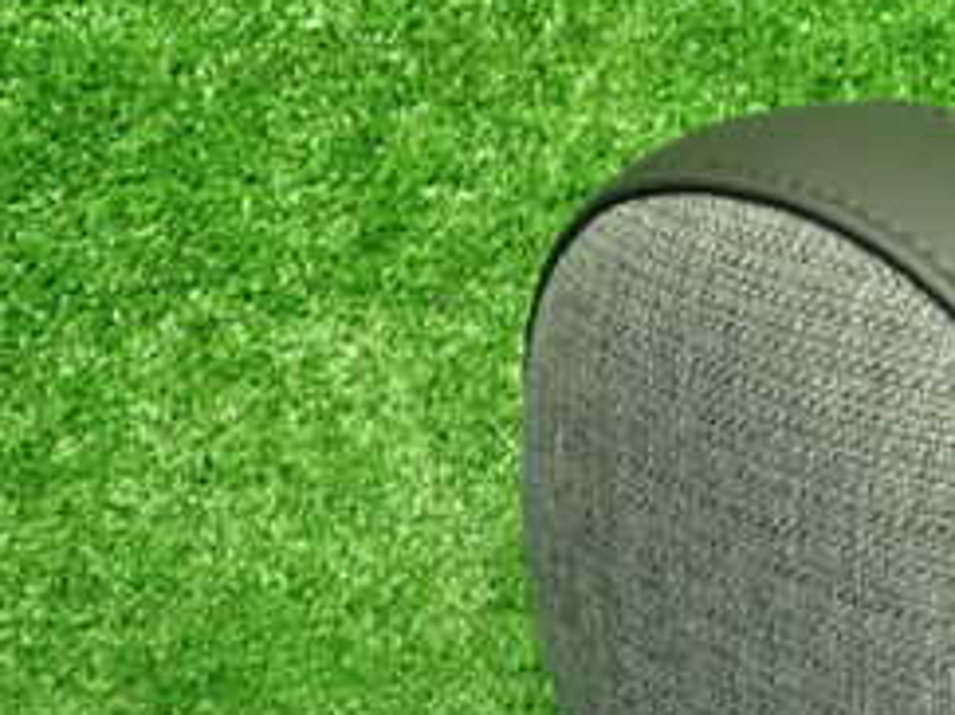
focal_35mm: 74
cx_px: 1041
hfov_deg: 24.6
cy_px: 770
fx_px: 2041
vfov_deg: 19.1
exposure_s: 1/30
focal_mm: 5.4
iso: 250
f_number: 2.3
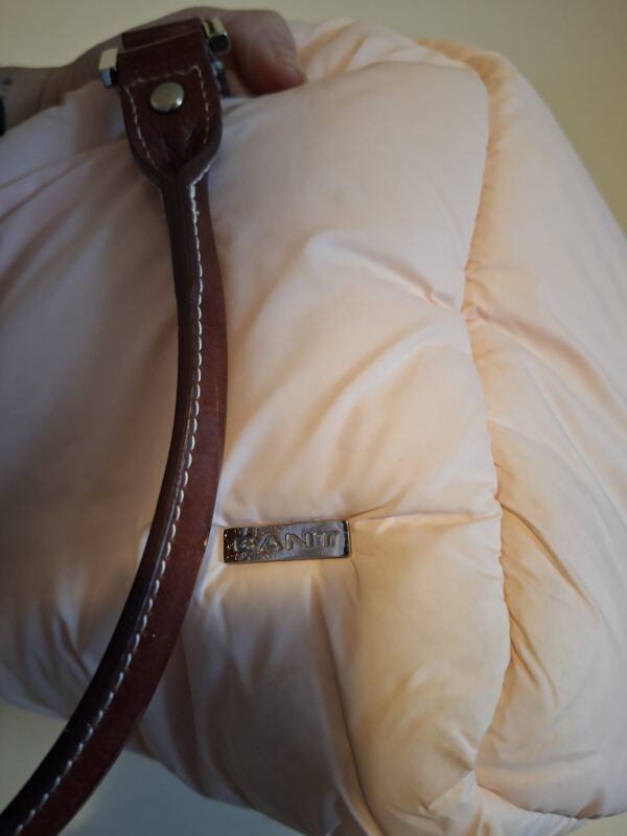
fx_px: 555
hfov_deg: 58.9
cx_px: 314
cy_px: 418
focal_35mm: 23
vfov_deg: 73.9
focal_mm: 5.54
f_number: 1.8
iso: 500
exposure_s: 1/24
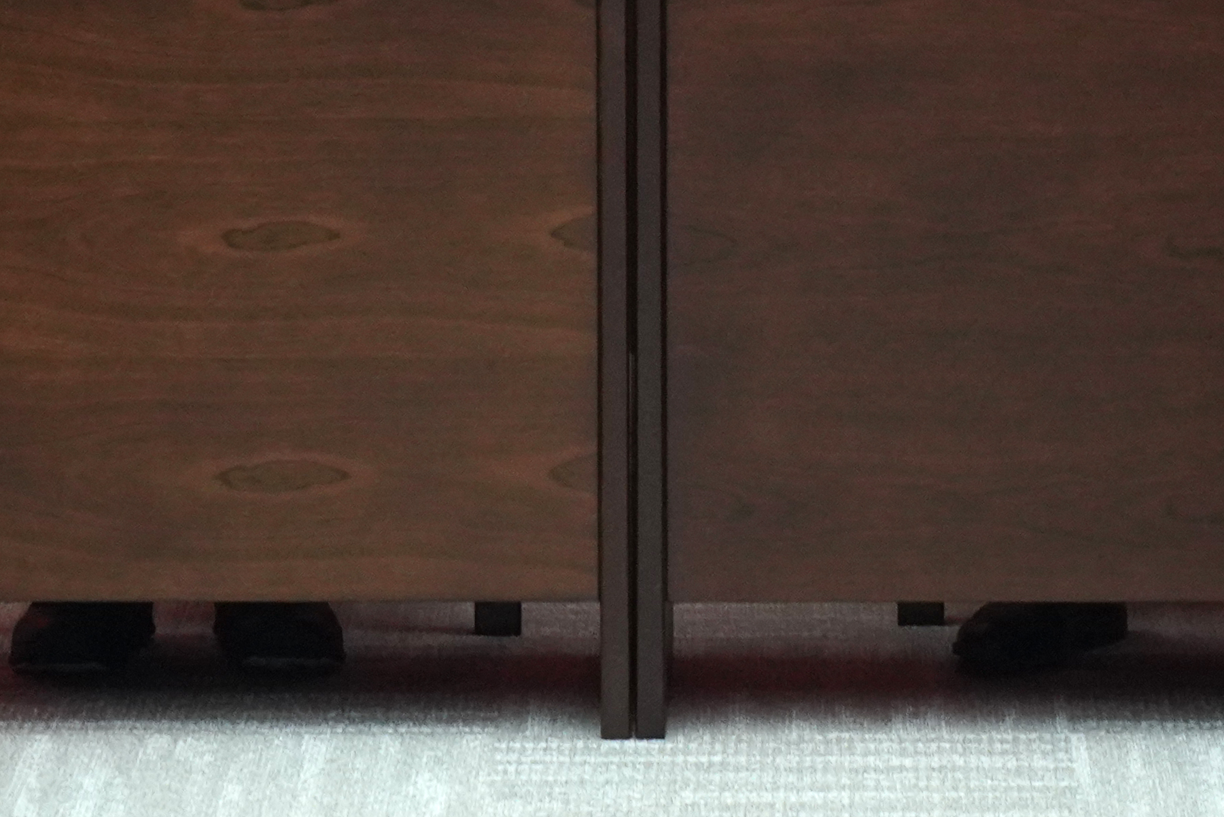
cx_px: 642
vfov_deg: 4.4
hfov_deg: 6.7
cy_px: -923
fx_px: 10509
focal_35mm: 309
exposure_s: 1/200
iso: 2000
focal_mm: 70
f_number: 5.6
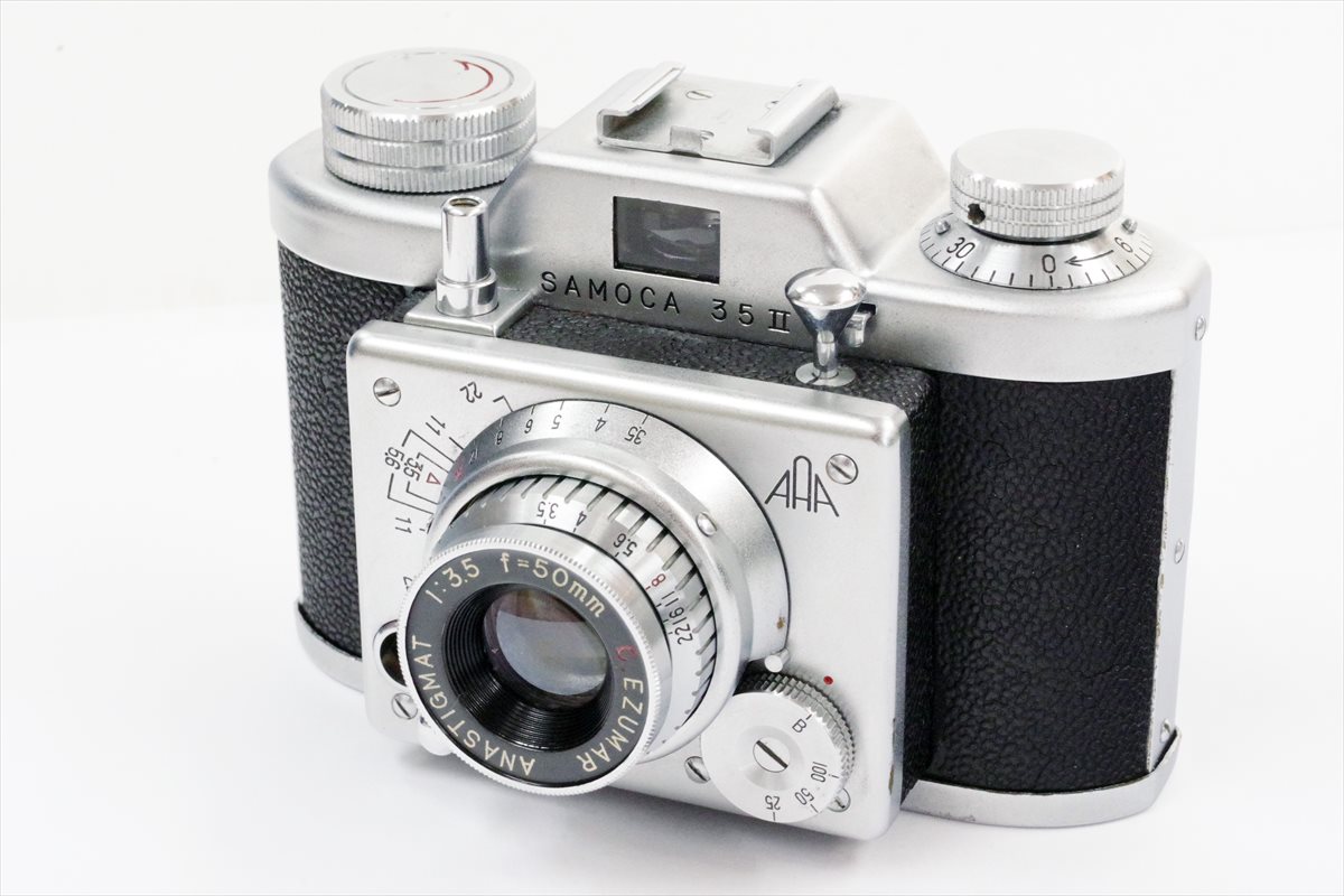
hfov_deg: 27.0
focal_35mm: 75
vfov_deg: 18.2
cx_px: 672
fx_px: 2800
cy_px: 448
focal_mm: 50
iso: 6400
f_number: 18
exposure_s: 1/13
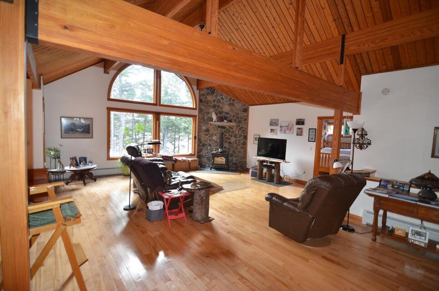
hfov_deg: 95.1
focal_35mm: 16
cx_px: 220
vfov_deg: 71.8
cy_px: 146
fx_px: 201
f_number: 2.8
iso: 640
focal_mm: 11
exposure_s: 1/60
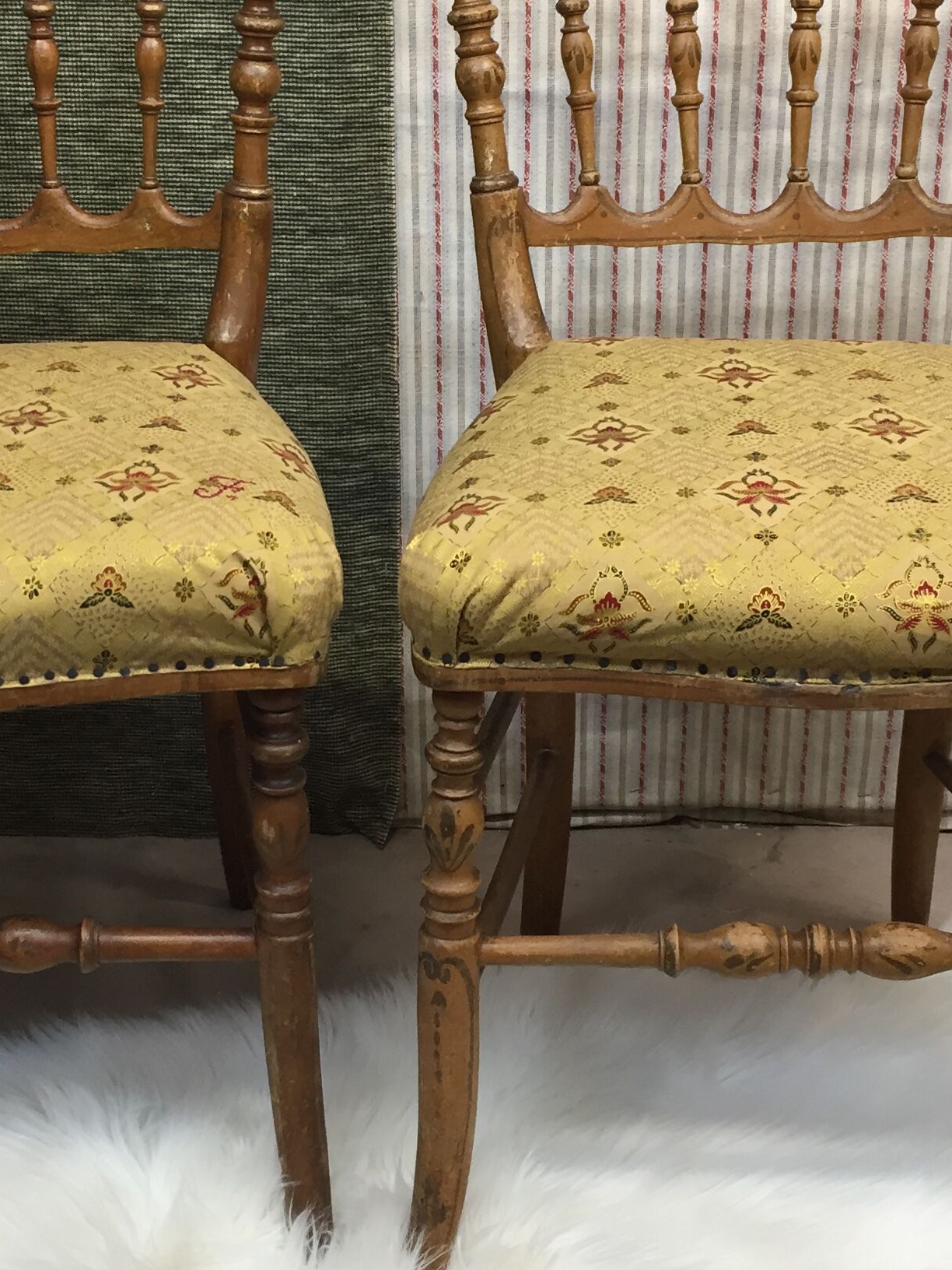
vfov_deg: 33.2
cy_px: 574
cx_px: 381
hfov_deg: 25.2
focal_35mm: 58
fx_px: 2127
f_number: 2.2
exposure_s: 1/33
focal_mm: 4.15
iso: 40
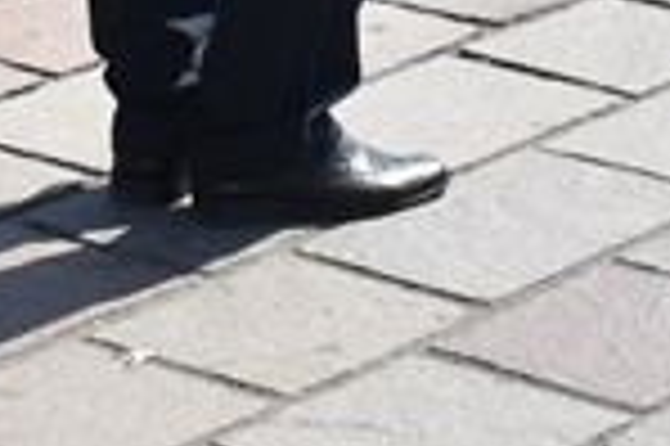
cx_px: 94
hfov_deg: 8.7
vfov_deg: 5.4
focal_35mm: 237
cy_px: -935
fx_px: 4414
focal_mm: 23
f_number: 8
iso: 100
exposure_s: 1/200
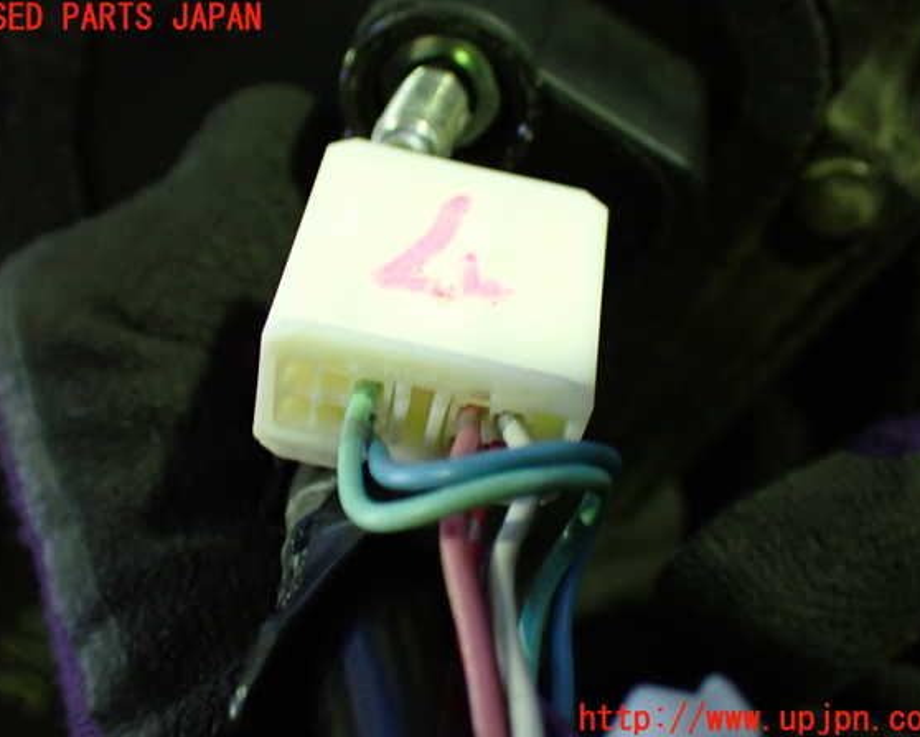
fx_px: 1171
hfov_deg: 42.9
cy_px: 369
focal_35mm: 43
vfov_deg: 34.9
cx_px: 457
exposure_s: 1/40
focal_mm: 7.31
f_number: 2.8
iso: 800
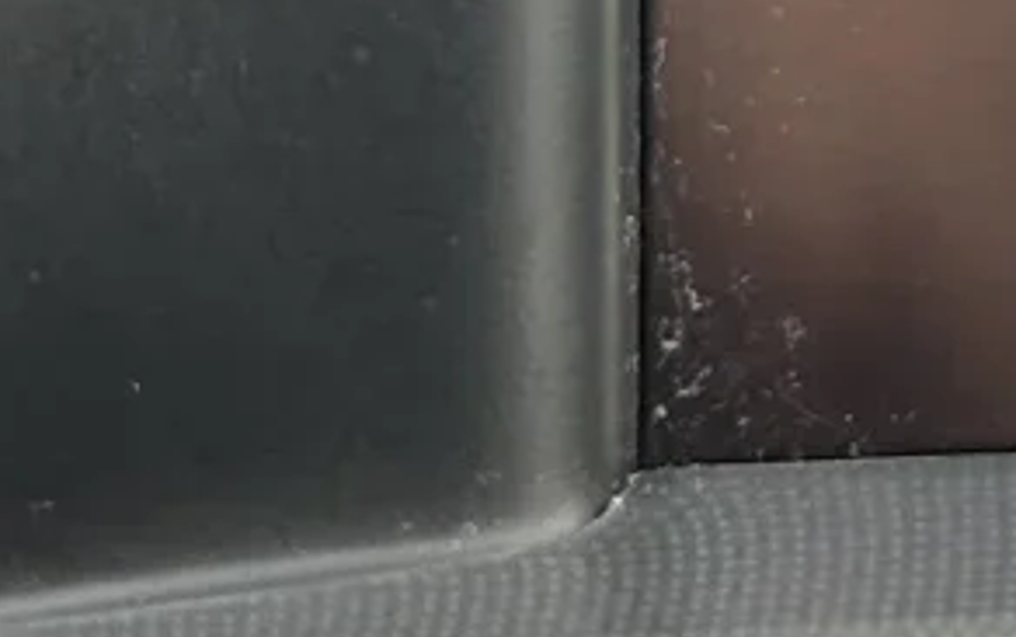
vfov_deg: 7.0
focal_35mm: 181
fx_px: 5016
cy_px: -700
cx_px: 2129
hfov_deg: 10.5
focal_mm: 5.7
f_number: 1.5
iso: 80
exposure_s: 1/121
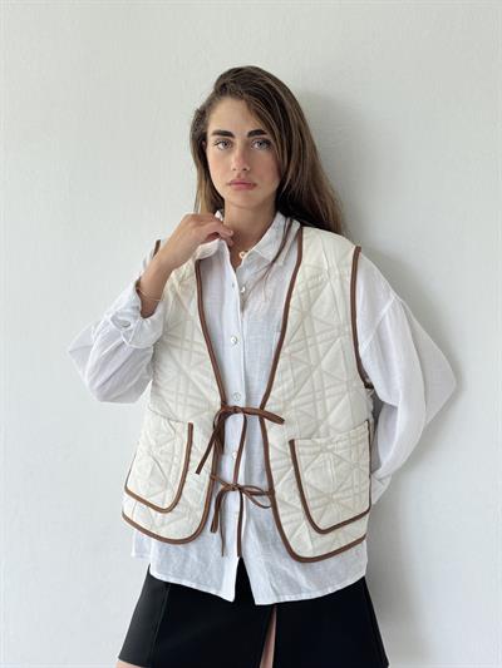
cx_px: 251
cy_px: 334
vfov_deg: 39.6
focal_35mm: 48
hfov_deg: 30.3
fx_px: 928
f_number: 1.78
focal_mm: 6.76
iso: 64
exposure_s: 1/277
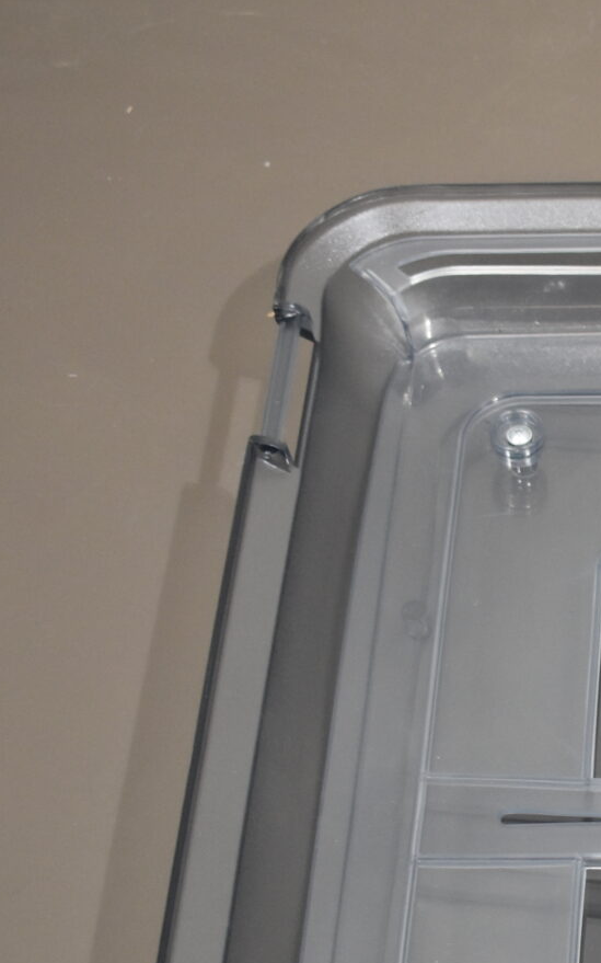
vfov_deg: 21.0
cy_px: 766
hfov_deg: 12.6
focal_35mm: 98
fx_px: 2570
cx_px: 946
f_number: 3.8
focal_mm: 22
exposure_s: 1/160
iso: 800
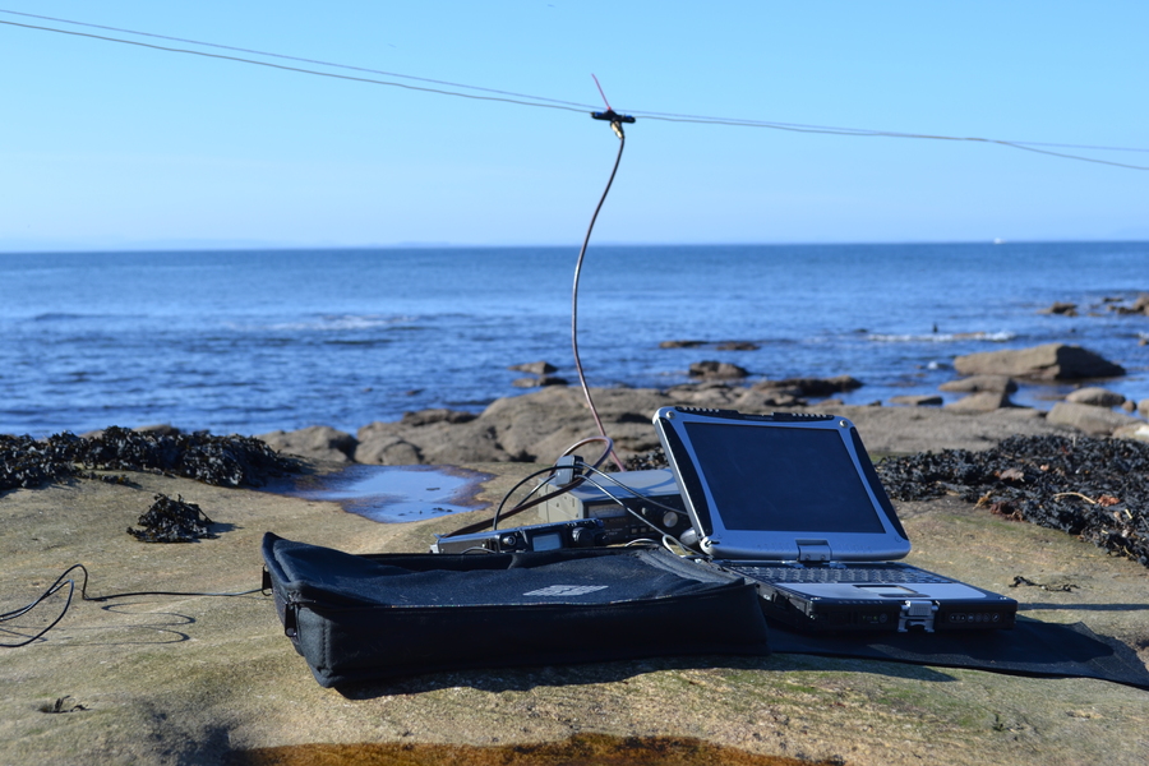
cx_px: 574
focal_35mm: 57
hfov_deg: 35.1
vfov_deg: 23.8
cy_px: 383
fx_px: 1819
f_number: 7.1
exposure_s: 1/200
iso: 100
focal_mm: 38
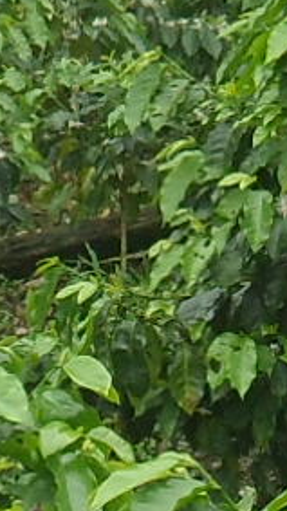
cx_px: -65
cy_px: 332
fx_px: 3643
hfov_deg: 4.5
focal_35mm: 269
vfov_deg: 8.0
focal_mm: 4.9
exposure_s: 1/180
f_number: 3.3
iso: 80
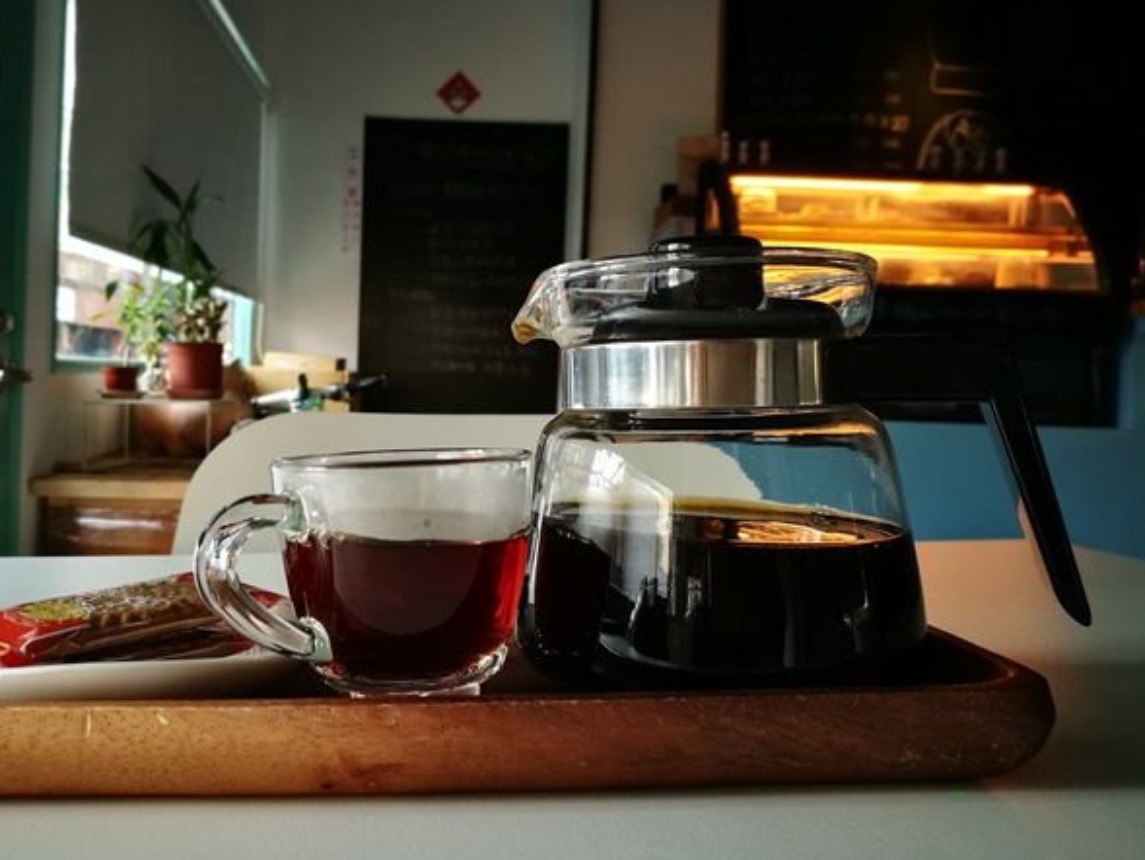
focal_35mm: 33
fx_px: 1092
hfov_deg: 54.9
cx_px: 455
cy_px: 395
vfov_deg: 42.9
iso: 160
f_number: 2.2
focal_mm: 4.5
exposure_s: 1/60
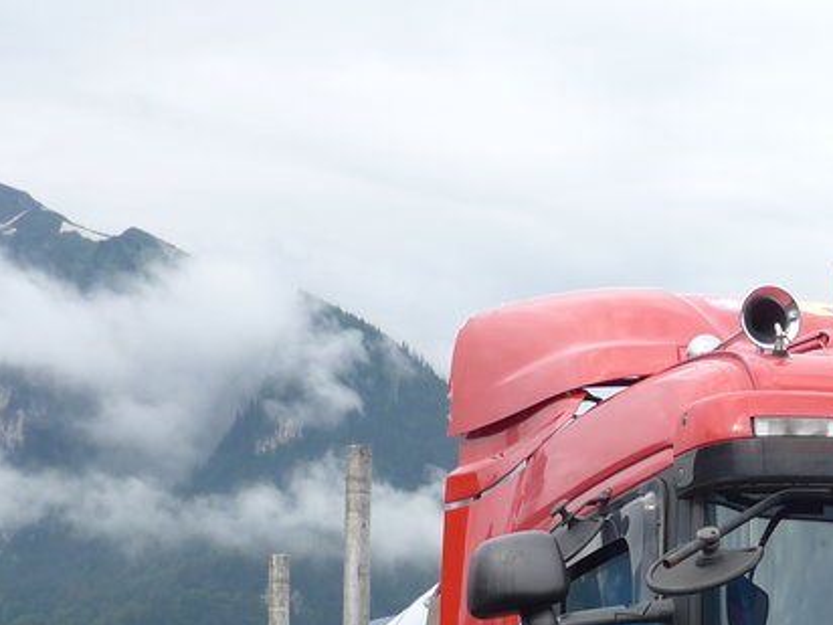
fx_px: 2382
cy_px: 894
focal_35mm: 99
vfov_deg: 14.1
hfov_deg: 19.2
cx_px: 873
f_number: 2.8
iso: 80
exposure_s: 1/500
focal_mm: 7
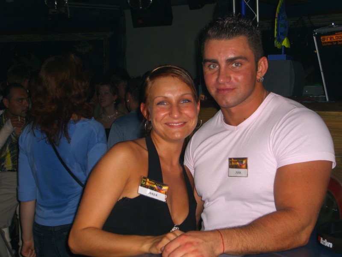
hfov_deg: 28.6
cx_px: 171
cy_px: 128
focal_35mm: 68
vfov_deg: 21.6
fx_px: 672
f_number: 4
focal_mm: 14.2
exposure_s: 1/60
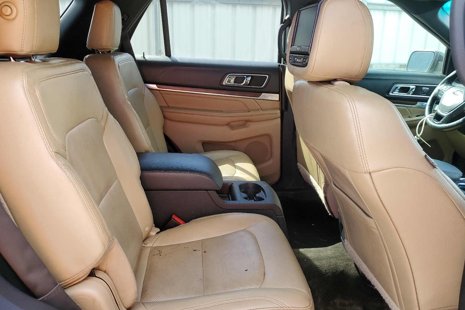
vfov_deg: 46.4
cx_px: 237
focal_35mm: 28
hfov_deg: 65.5
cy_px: 158
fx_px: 362
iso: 50
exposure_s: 1/120
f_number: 1.5
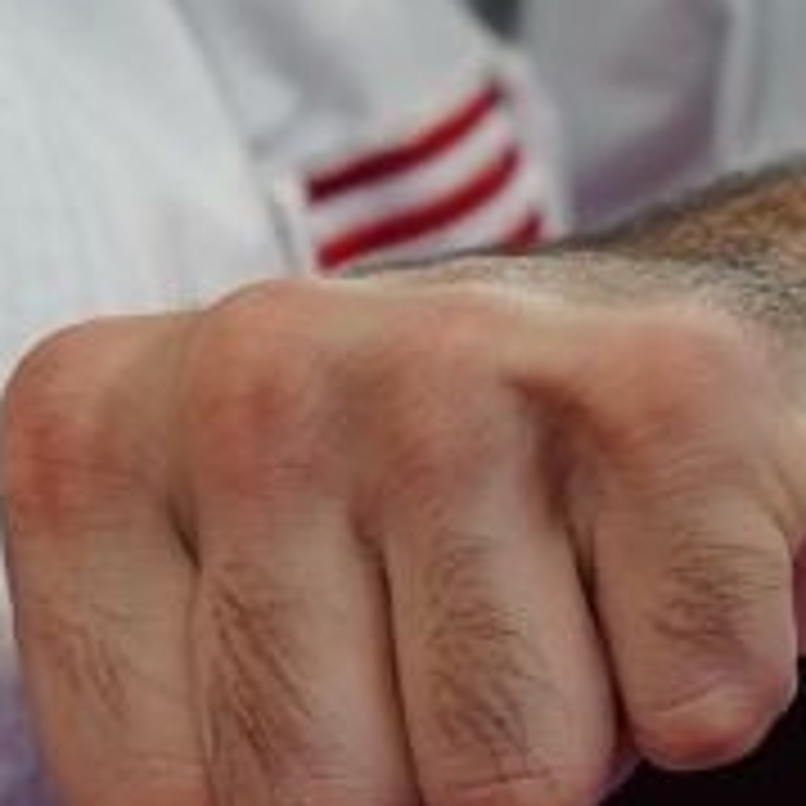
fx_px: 90251
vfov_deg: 0.5
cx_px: -1112
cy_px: -1198
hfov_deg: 0.5
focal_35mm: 3426
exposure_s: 1/500
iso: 640
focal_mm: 400
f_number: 2.8
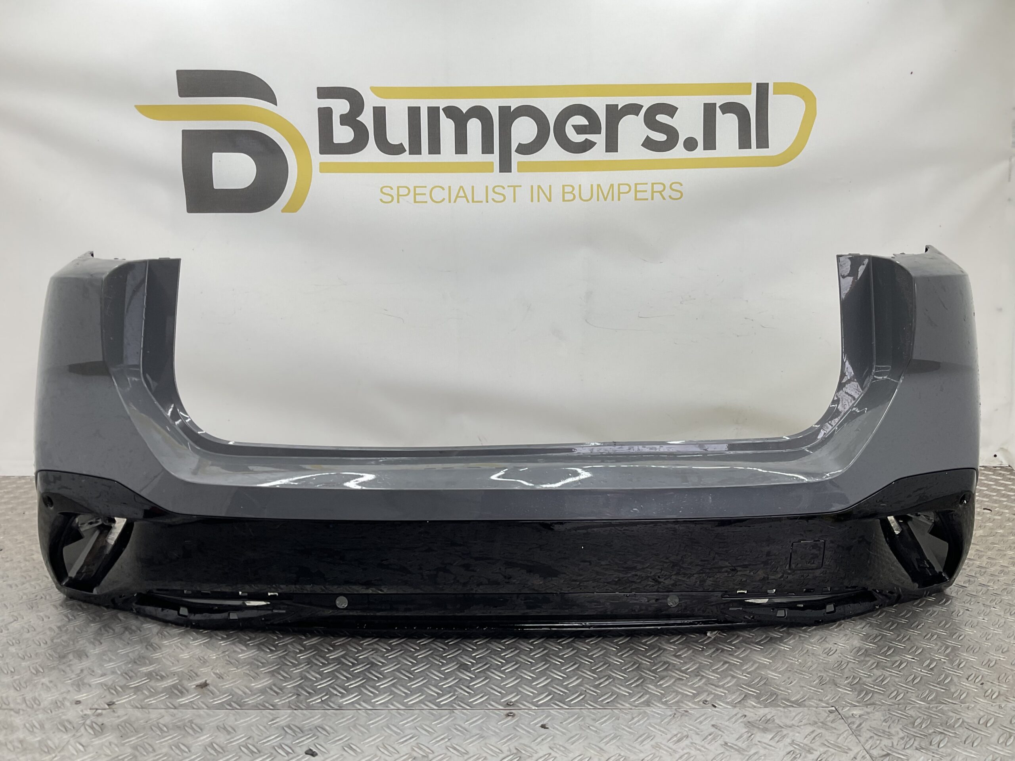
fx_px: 850
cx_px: 508
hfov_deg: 61.7
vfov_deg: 48.2
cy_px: 380
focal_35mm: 29
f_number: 1.8
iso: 20
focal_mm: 3
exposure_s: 1/120
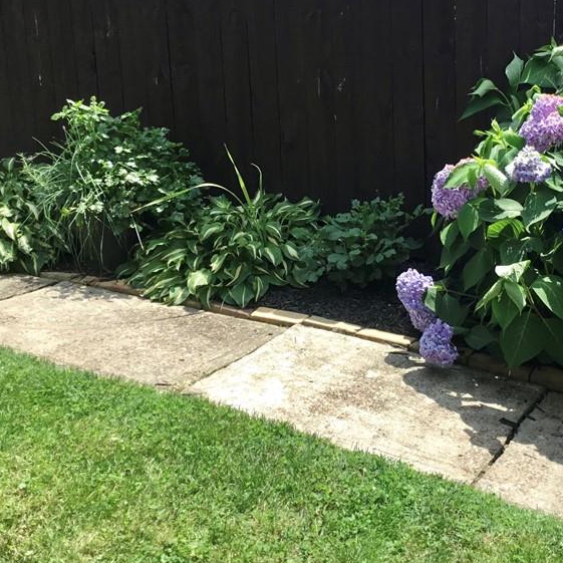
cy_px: 221
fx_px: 920
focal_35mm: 50
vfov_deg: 33.9
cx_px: 426
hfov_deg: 33.3
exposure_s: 1/590
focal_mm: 3.3
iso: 25
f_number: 2.4
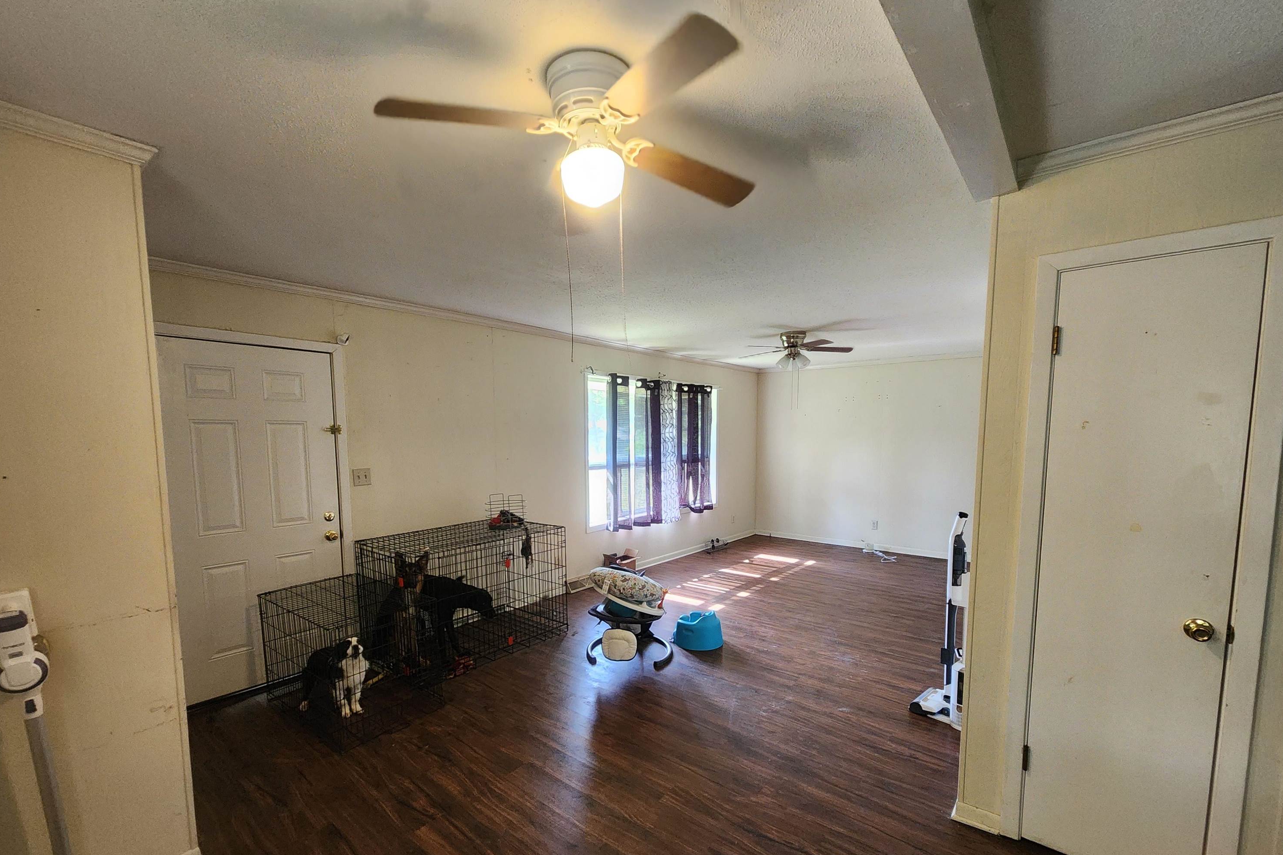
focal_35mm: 14
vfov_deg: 80.7
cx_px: 624
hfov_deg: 104.2
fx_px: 499
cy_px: 490
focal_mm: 2.2
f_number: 2.2
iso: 320
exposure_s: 1/60
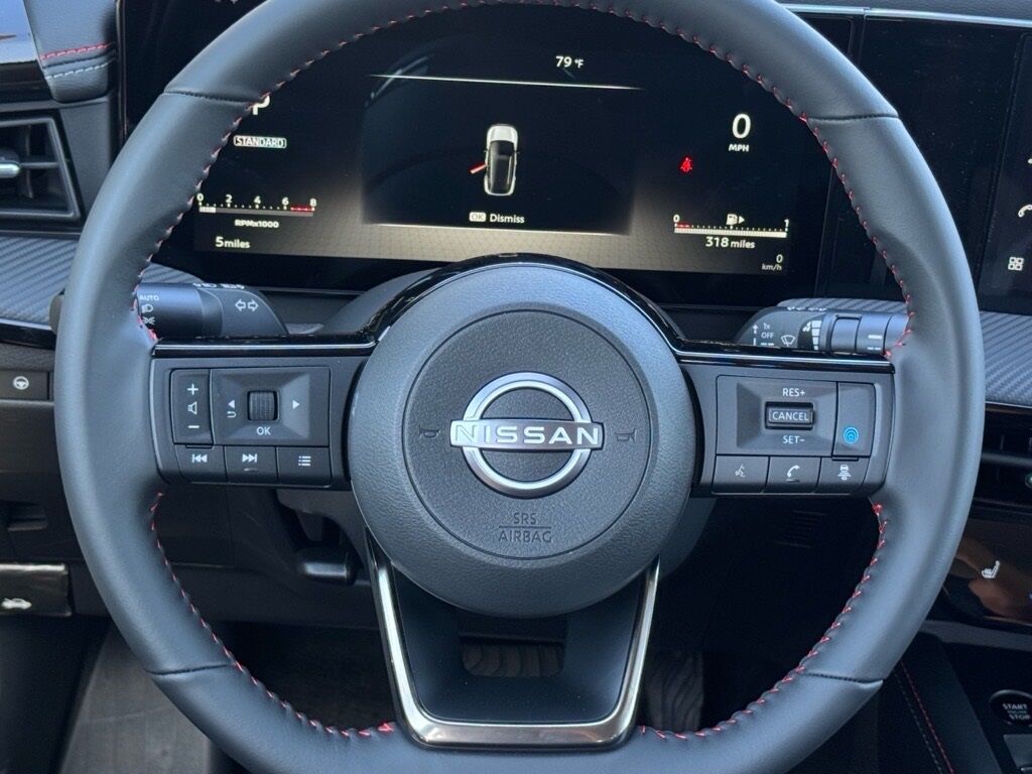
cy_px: 387
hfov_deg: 39.7
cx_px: 516
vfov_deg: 30.3
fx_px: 1431
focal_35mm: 48
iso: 100
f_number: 1.78
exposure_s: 1/98
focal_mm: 6.76
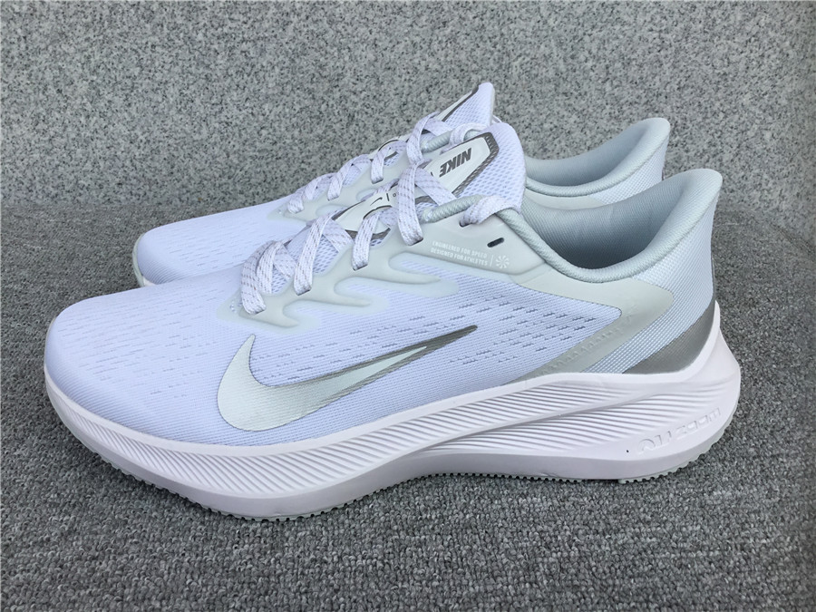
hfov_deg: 58.4
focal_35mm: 31
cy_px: 306
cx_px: 408
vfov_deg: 45.4
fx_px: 731
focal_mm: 3.3
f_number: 2.4
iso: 25
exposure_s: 1/831
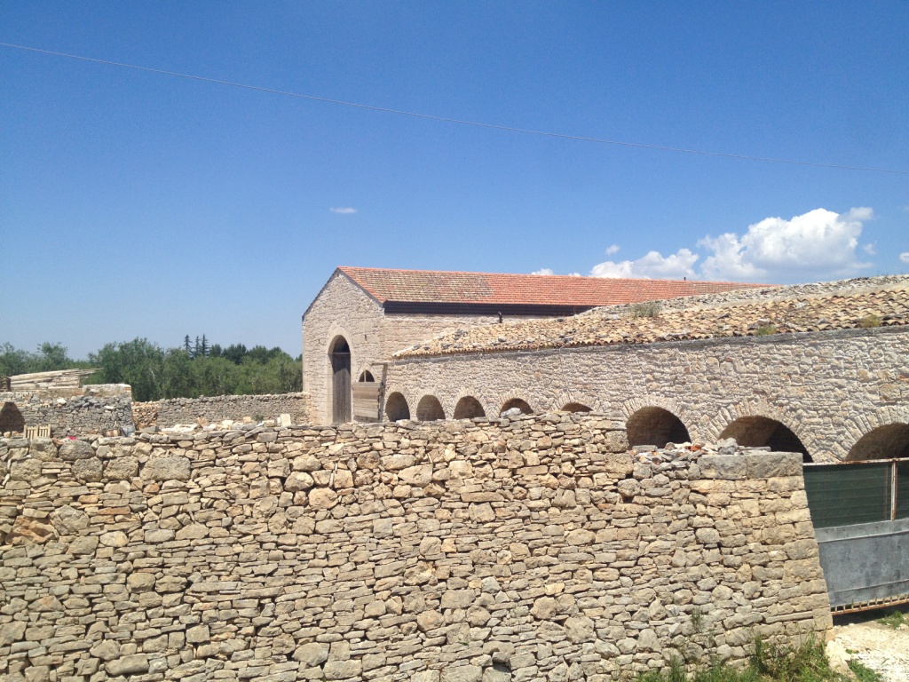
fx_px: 919
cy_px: 341
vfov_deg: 40.7
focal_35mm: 35
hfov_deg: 52.6
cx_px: 454
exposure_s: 1/2404
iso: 50
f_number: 2.4
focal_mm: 4.28
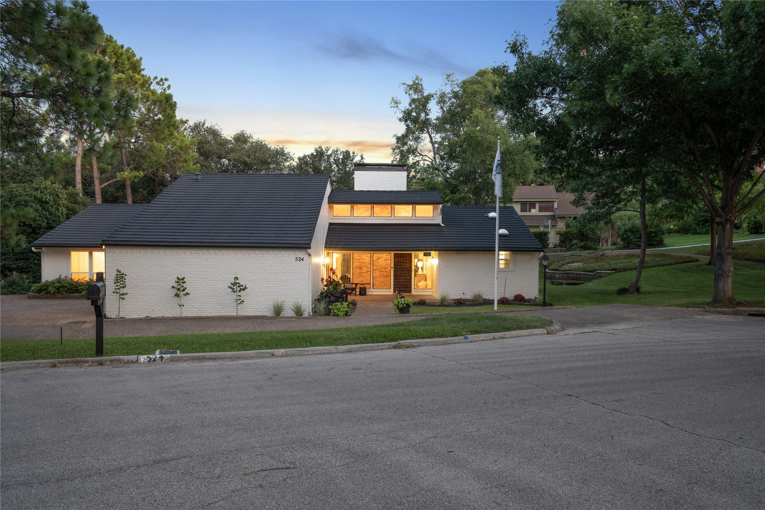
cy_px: 255
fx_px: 637
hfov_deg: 61.9
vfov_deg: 43.6
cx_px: 382
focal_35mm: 30
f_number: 11
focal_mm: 30
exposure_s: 2.5
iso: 200
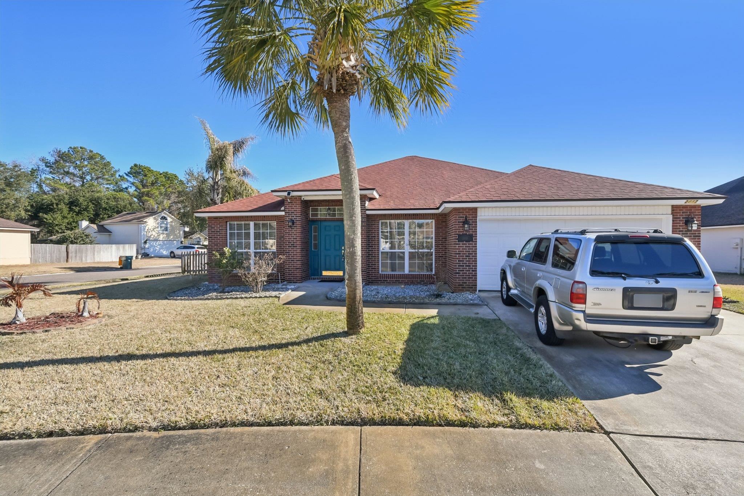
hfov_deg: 100.4
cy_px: 248
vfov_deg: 77.3
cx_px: 372
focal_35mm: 15
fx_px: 310
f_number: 8
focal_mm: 10
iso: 400
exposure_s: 1/400
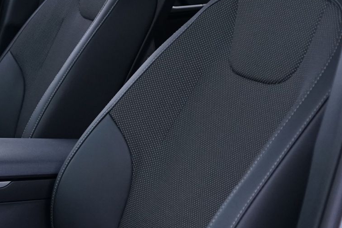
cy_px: 177
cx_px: -44
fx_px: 883
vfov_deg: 14.6
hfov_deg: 20.8
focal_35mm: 93
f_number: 4
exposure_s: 1/13
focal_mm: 28
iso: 1000
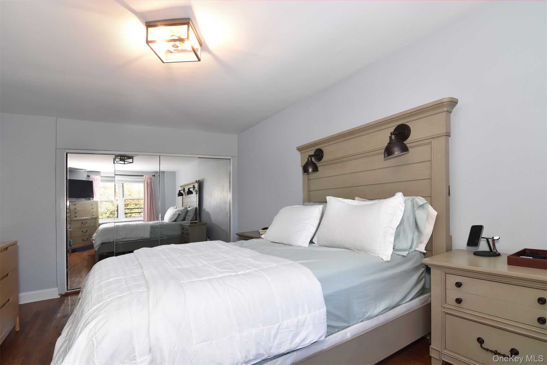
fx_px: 251
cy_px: 182
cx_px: 274
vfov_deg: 72.0
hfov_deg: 95.0
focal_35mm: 16
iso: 640
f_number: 8
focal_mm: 11
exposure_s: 1/60
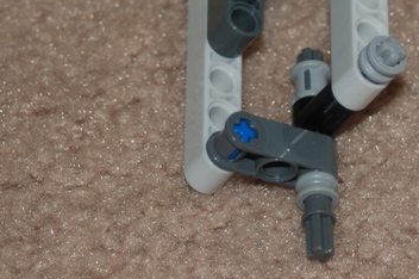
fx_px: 2419
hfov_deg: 9.9
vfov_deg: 6.6
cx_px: 294
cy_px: 20
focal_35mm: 208
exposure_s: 1/60
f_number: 5.3
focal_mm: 65
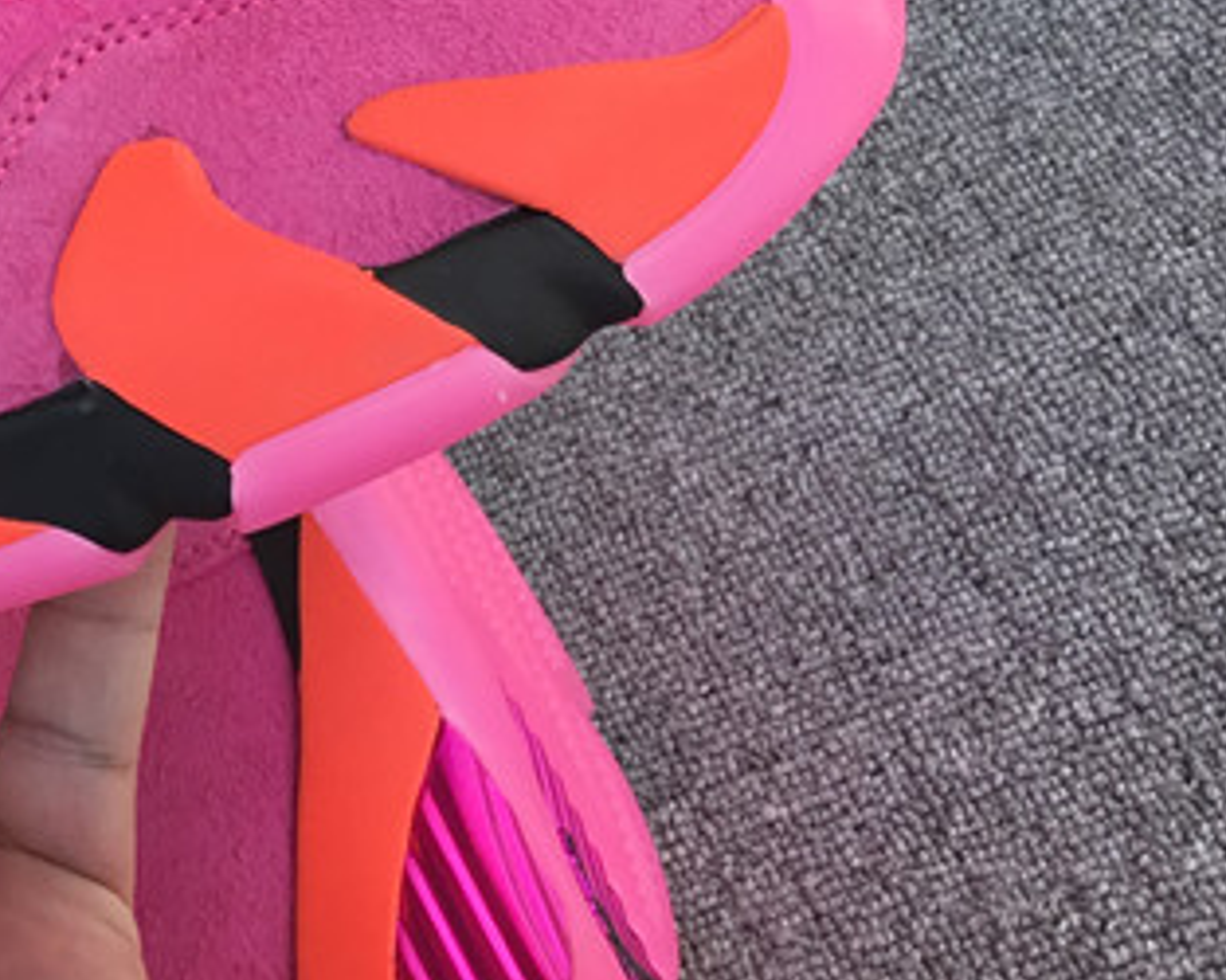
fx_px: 3155
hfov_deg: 20.1
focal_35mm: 87
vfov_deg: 17.5
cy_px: 174
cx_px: -388
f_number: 2.4
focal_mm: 3.3
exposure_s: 1/265
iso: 25
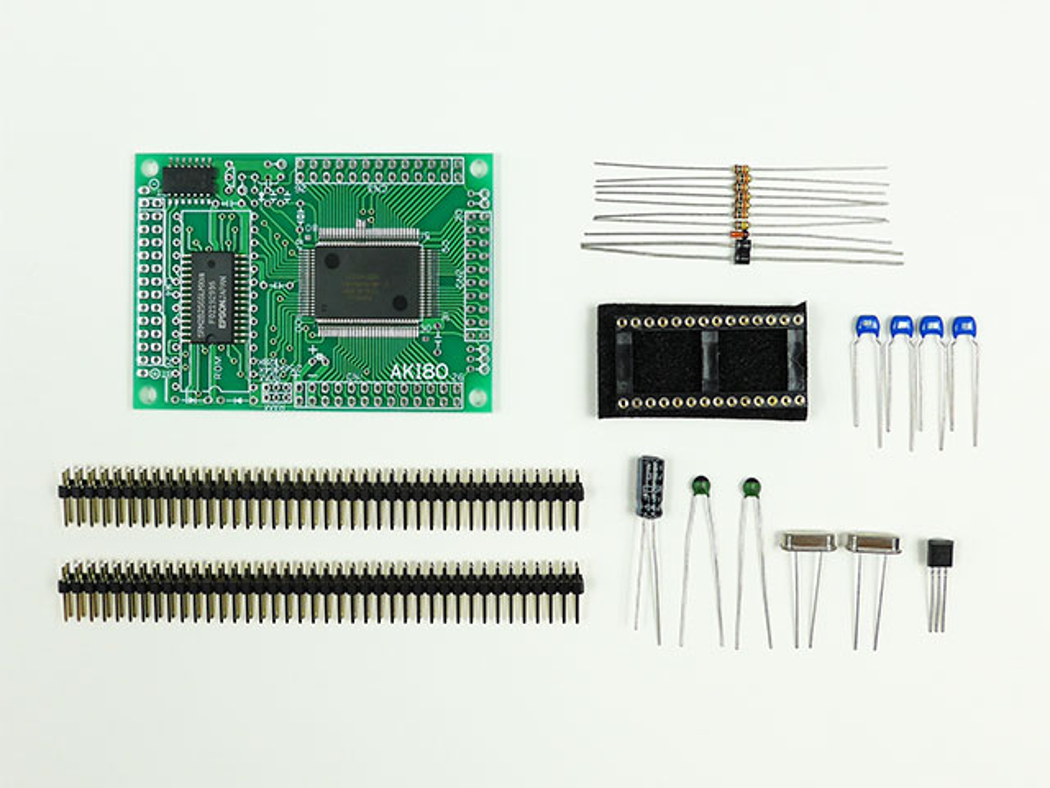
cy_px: 394
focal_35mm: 28
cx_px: 525
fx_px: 849
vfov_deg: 49.7
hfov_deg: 63.4
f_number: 2.8
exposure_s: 1/200
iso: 80
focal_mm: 6
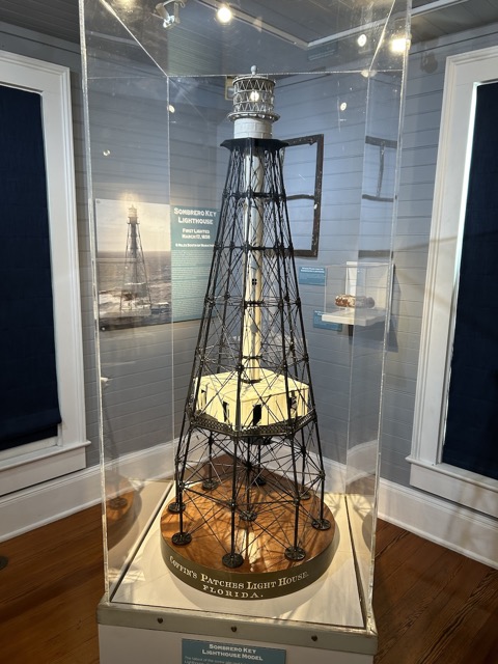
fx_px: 499
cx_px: 249
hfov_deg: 53.1
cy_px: 332
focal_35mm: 26
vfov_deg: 67.3
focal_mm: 5.7
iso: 100
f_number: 1.5
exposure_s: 1/60
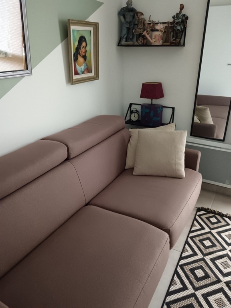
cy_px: 154
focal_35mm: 27
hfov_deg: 51.4
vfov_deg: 65.3
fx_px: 240
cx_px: 116
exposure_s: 1/100
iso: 3555
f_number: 1.9
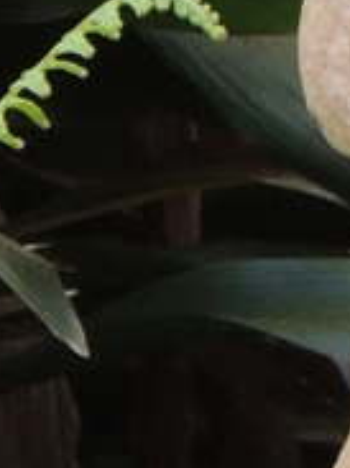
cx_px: 899
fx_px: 44392
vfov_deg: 0.6
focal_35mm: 3289
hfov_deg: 0.5
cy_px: -77
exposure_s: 1/100
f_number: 4.9
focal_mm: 83.8
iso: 400
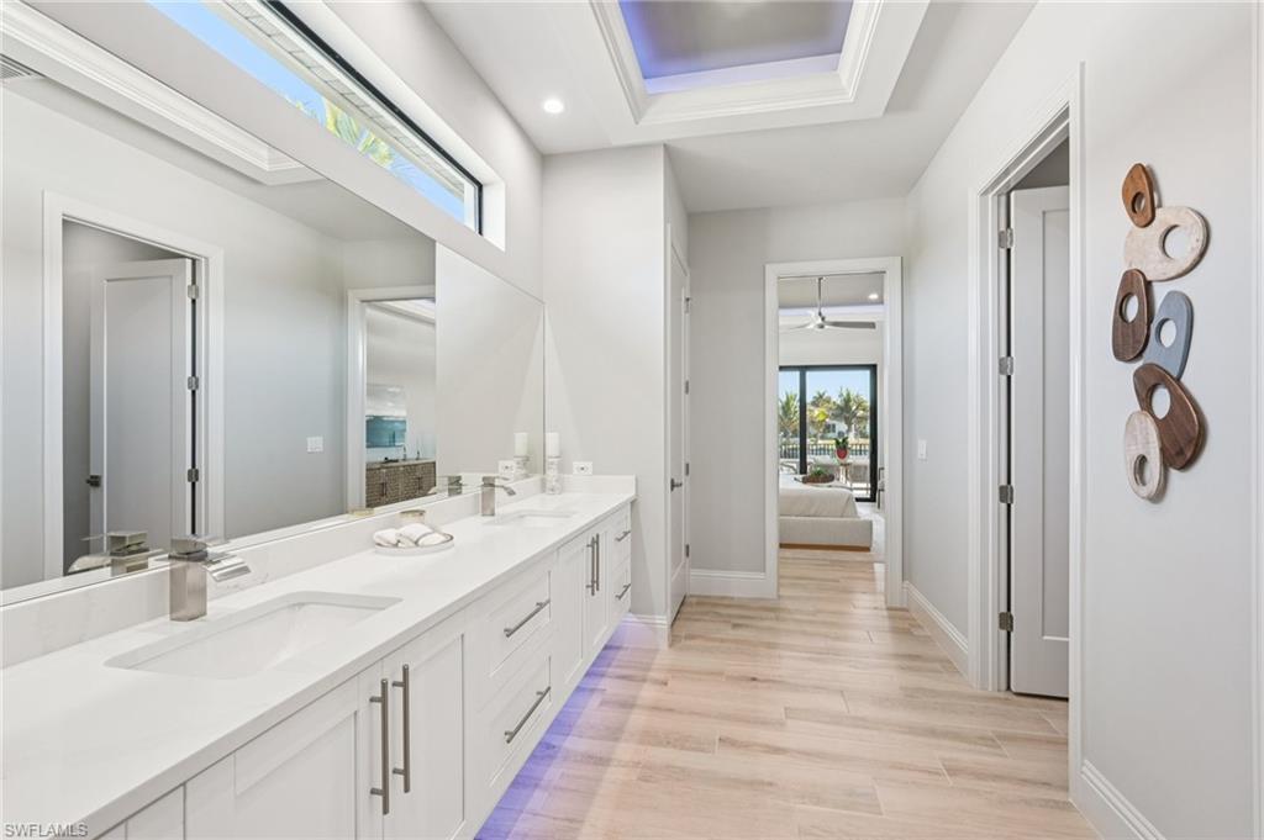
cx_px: 632
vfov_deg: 73.7
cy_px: 420
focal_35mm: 16
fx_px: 561
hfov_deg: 96.8
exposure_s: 1/30
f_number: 8
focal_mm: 16
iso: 400
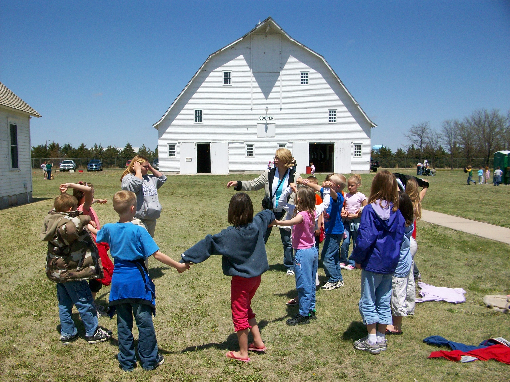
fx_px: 501
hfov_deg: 54.0
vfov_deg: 41.8
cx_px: 255
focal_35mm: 34
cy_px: 191
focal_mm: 5.7
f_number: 5.5
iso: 80
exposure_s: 1/579
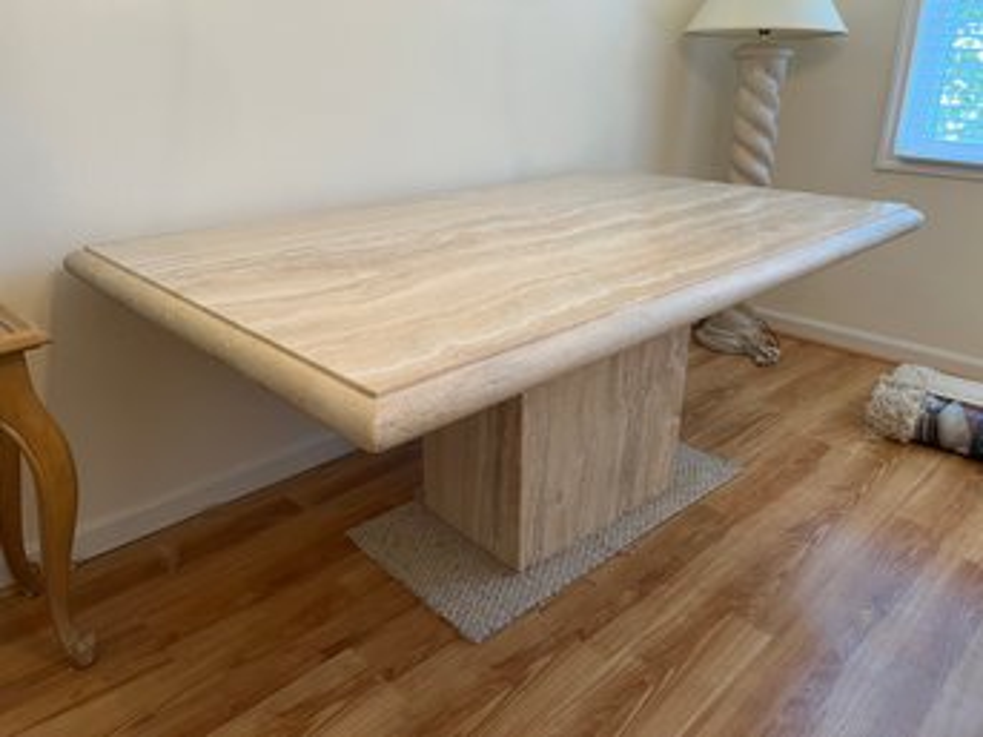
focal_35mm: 26
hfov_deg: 67.3
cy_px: 368
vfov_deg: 53.0
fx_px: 738
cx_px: 492
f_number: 1.6
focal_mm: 5.1
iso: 100
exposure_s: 1/60
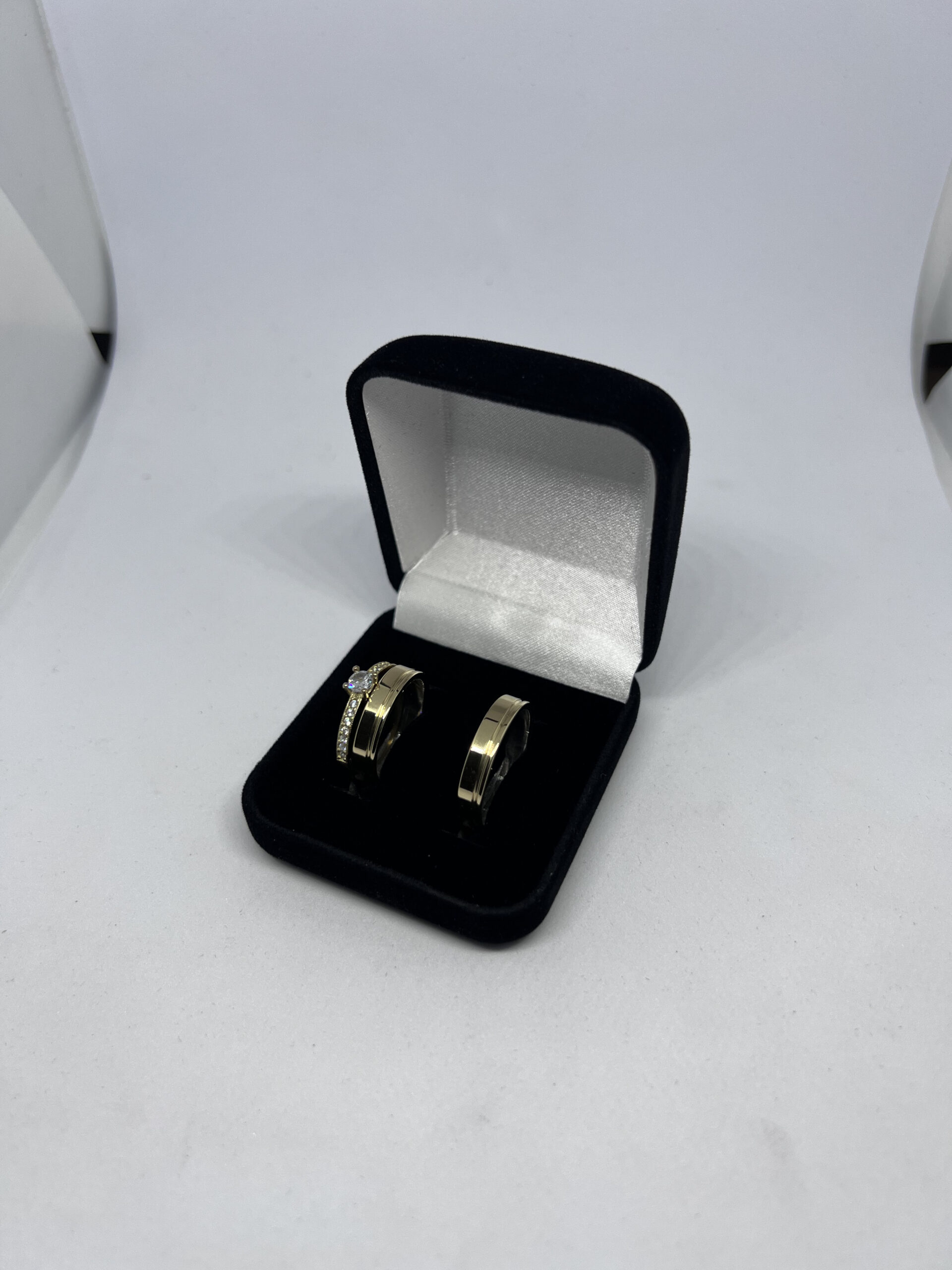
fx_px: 953
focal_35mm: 26
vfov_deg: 67.3
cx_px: 476
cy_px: 635
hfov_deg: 53.1
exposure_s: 1/340
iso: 50
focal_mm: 5.7
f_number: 1.5
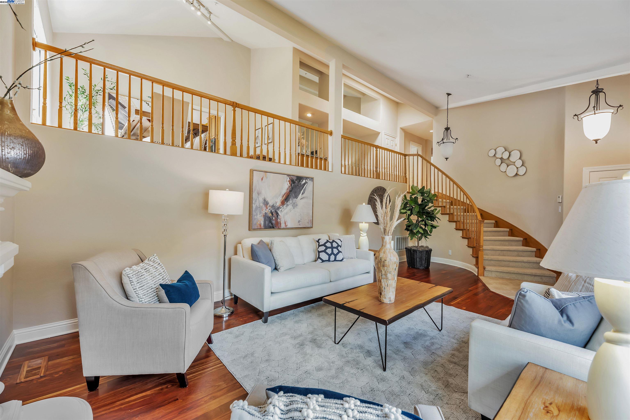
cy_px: 210
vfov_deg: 81.2
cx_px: 315
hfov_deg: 104.2
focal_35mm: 14
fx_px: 245
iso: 250
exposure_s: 1/8
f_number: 8
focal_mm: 14
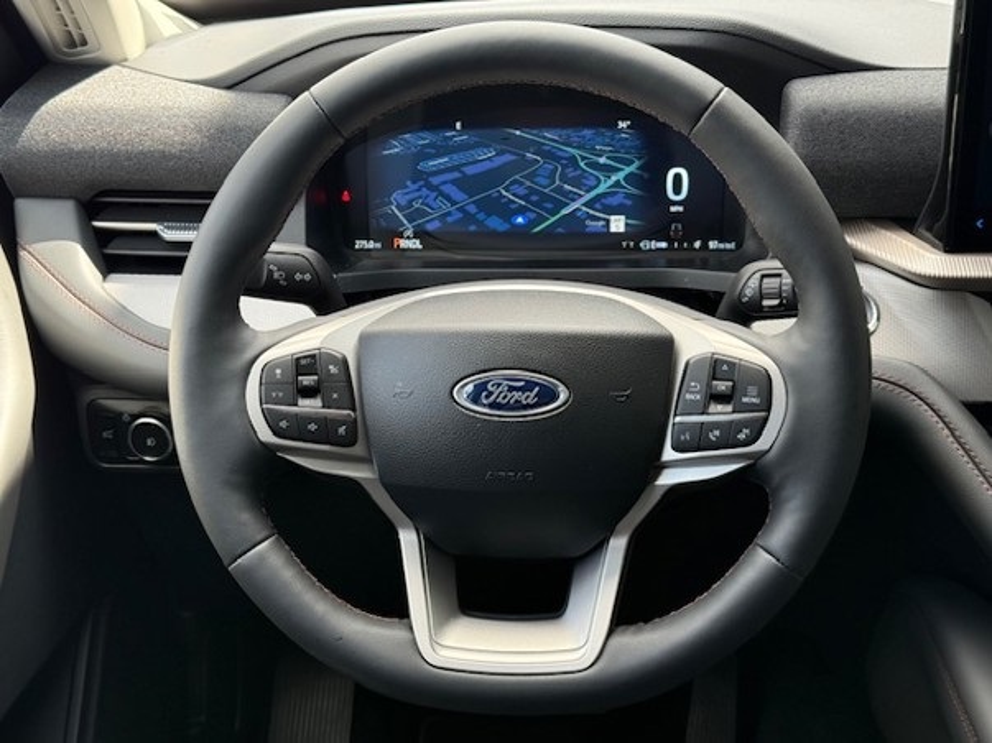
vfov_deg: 30.3
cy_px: 372
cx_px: 496
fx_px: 1375
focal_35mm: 48
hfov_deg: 39.7
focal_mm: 6.76
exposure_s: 1/240
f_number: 1.78
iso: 160
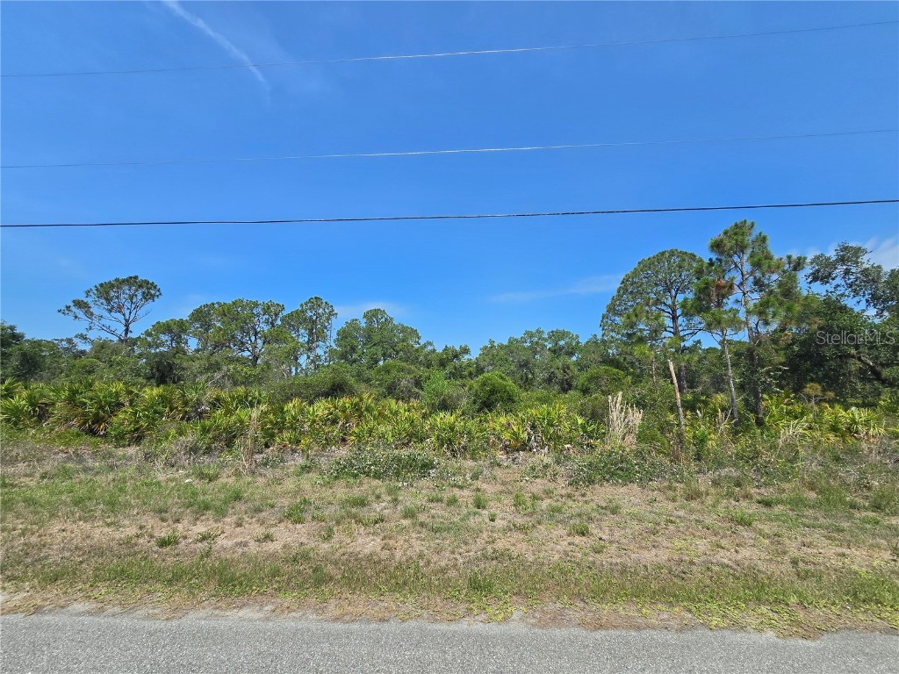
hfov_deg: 106.2
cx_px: 450
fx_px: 338
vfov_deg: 89.9
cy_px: 337
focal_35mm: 13
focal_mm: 2.2
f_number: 2.2
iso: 50
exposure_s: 1/2517
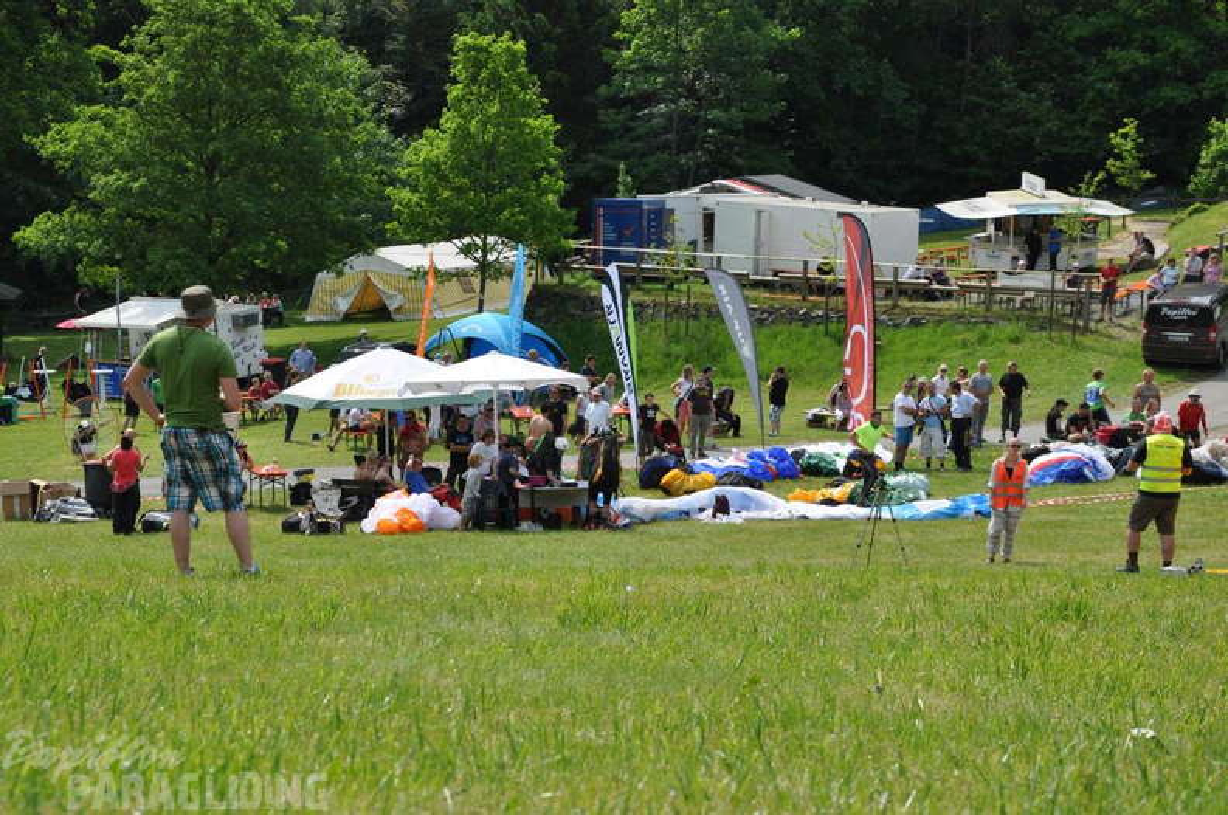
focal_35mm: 93
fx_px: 3168
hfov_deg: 21.9
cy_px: 408
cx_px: 614
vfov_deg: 14.7
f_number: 9
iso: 200
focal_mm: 62
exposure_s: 1/320
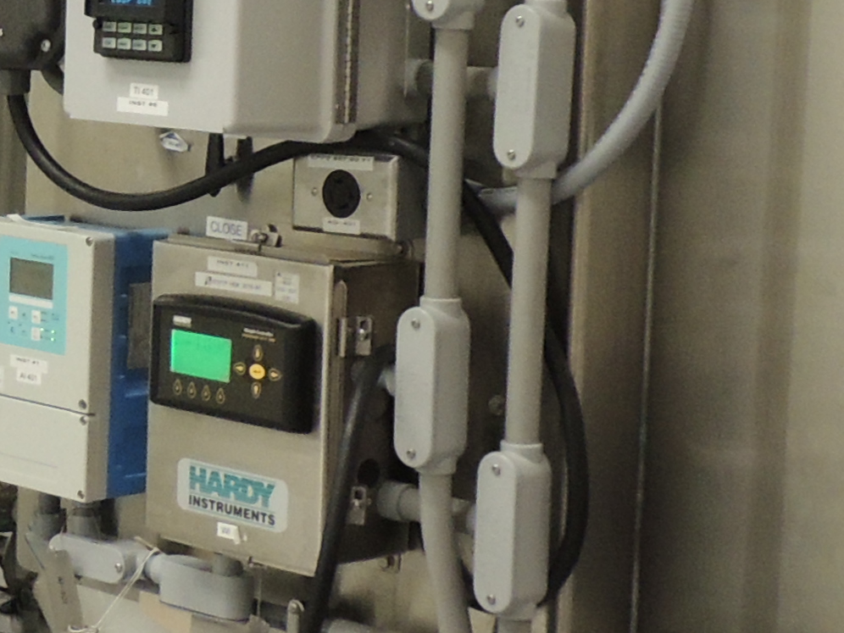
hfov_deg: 16.9
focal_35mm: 111
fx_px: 2706
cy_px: 119
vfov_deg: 13.3
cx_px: -190
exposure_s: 1/30
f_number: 3
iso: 320
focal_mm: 4.3
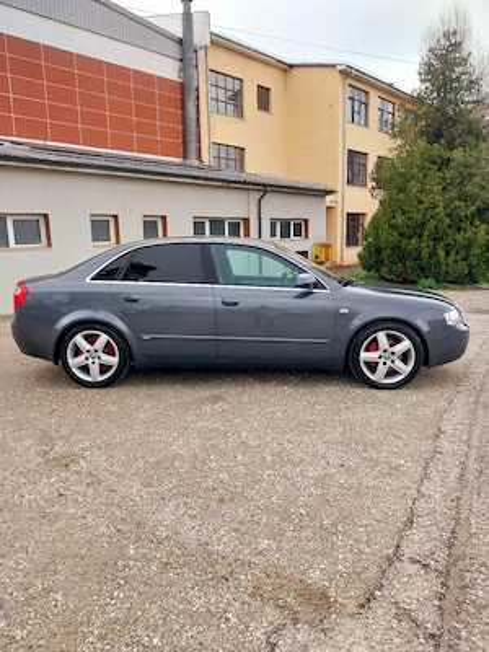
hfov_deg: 53.1
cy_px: 326
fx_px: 490
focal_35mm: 26
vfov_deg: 67.3
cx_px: 244
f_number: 1.8
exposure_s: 1/256
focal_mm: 4
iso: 25
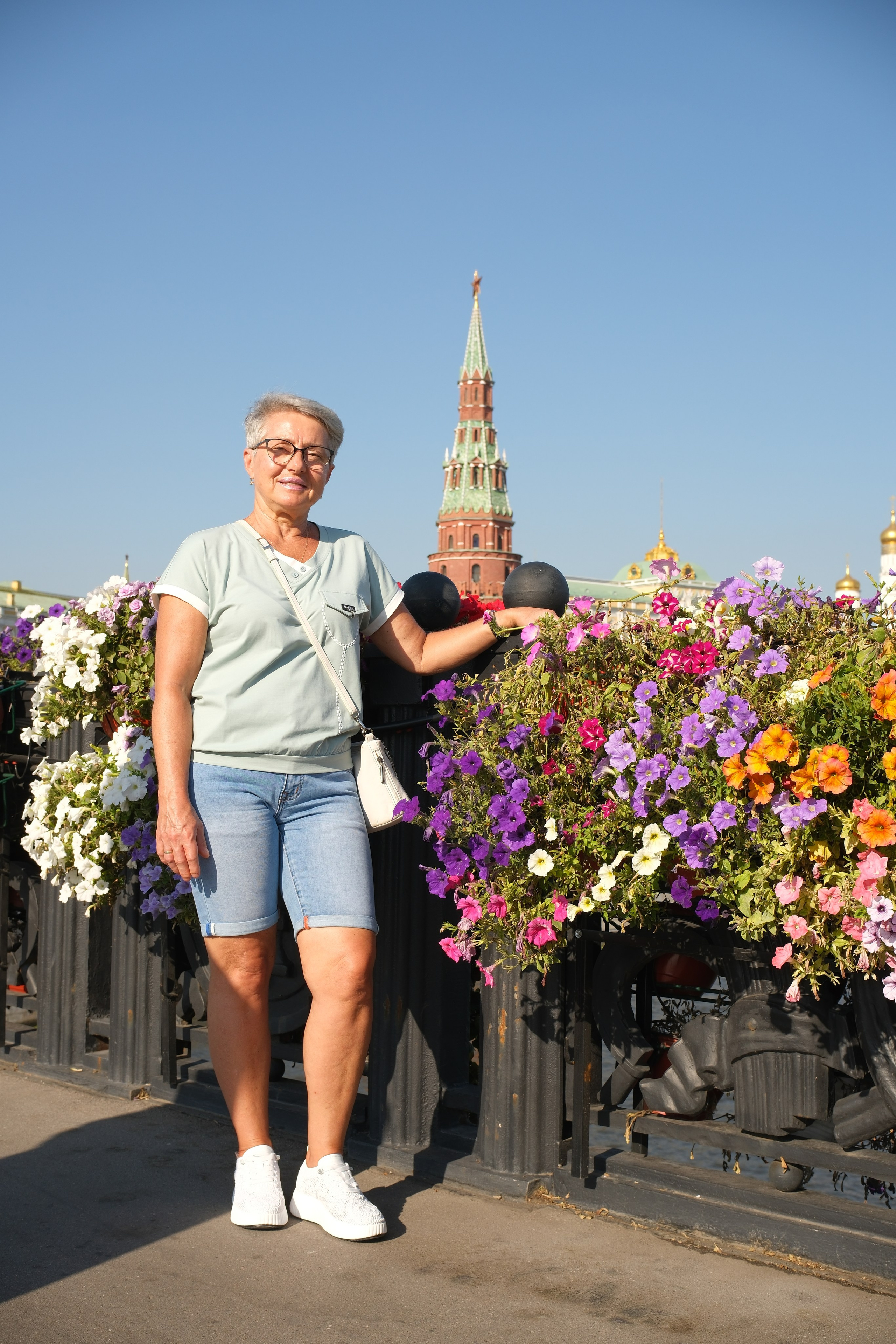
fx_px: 1531
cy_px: 672
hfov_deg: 32.6
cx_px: 448
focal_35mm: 41
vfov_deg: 47.4
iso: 160
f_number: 8
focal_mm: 27
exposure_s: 1/400
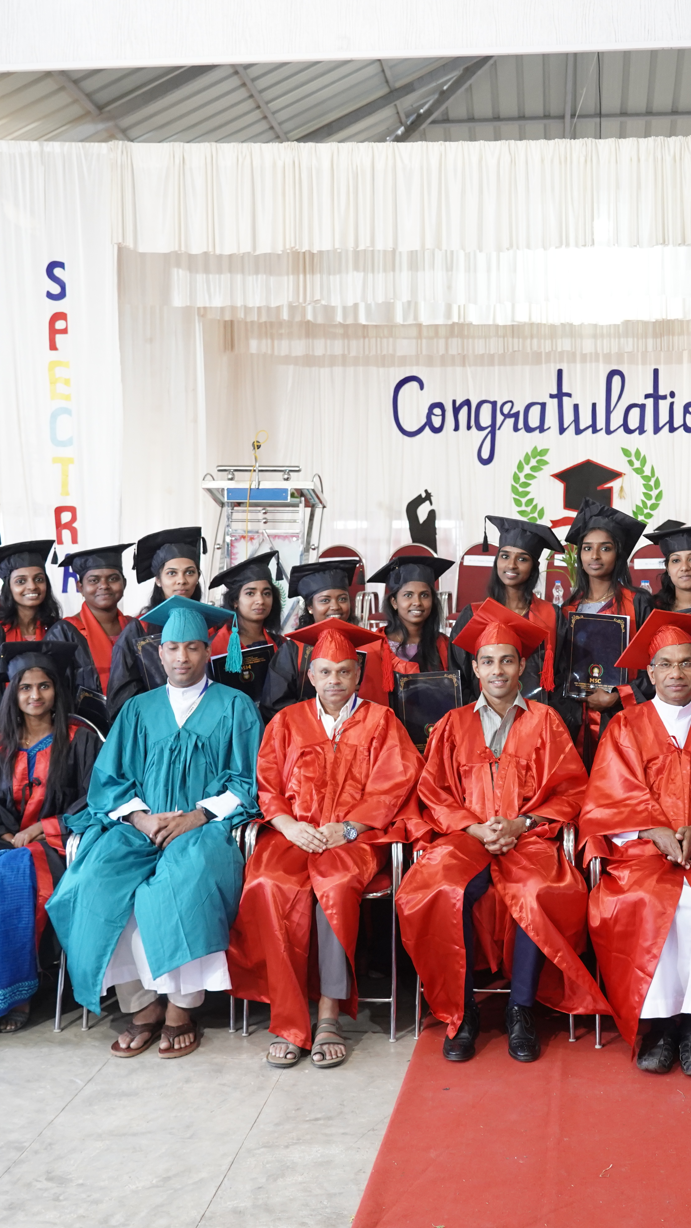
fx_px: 1238
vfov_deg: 52.8
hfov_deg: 30.8
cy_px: 611
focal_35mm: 38
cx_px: 495
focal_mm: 24
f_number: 4
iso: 2000
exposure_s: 1/100
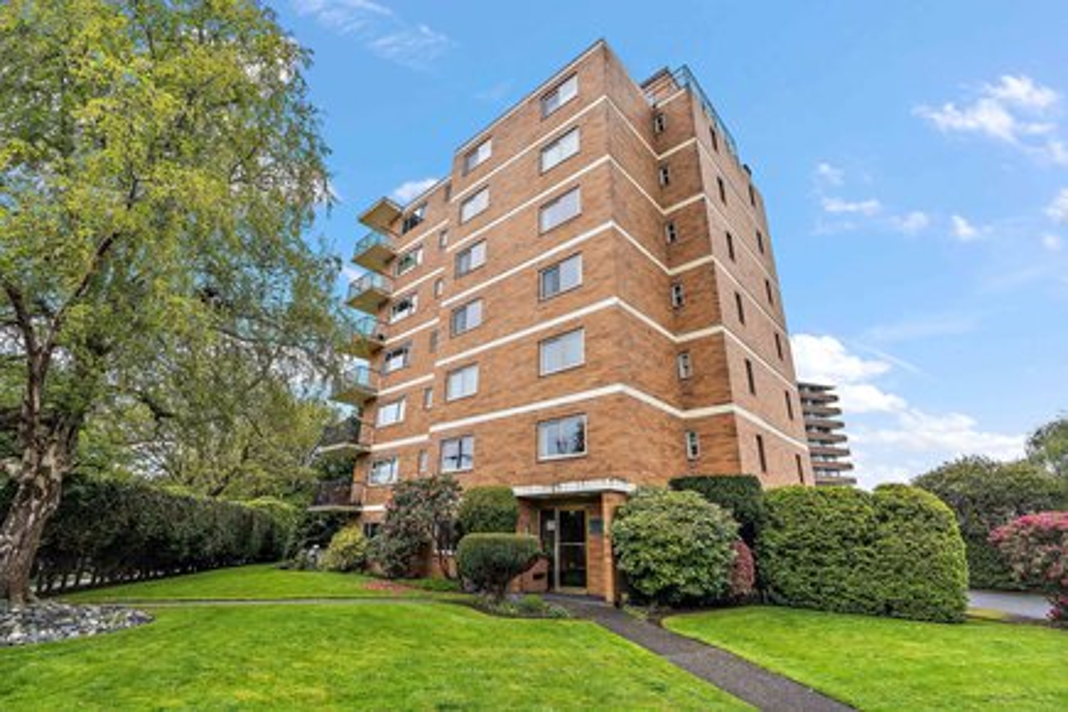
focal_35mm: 16
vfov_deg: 73.7
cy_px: 356
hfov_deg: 96.7
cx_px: 534
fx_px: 475
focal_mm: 16
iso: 400
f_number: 7.1
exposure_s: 1/640
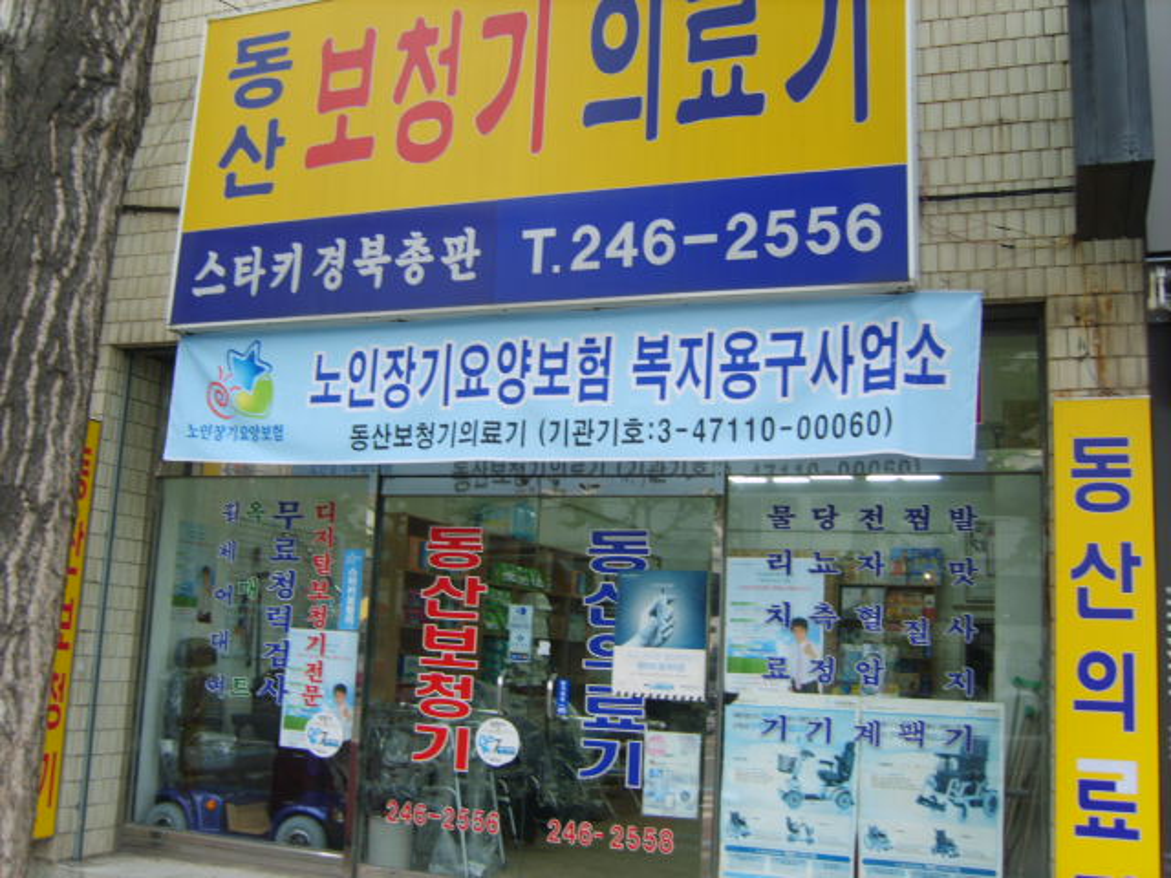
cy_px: 439
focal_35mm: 35
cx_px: 586
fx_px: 1184
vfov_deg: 40.7
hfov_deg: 52.6
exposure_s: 1/60
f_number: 2.8
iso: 50
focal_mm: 7.4
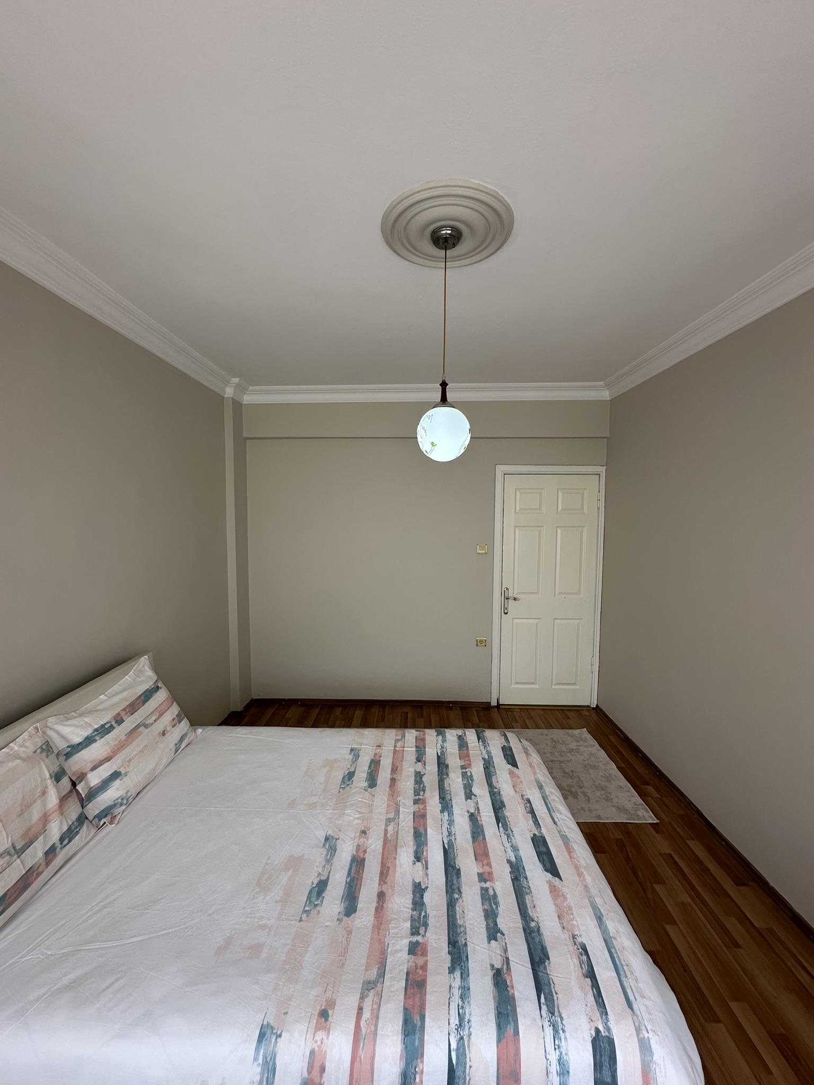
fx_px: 439
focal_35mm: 14
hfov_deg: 85.7
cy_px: 542
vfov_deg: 102.1
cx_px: 407
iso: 80
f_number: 2.2
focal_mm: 2.22
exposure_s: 1/99
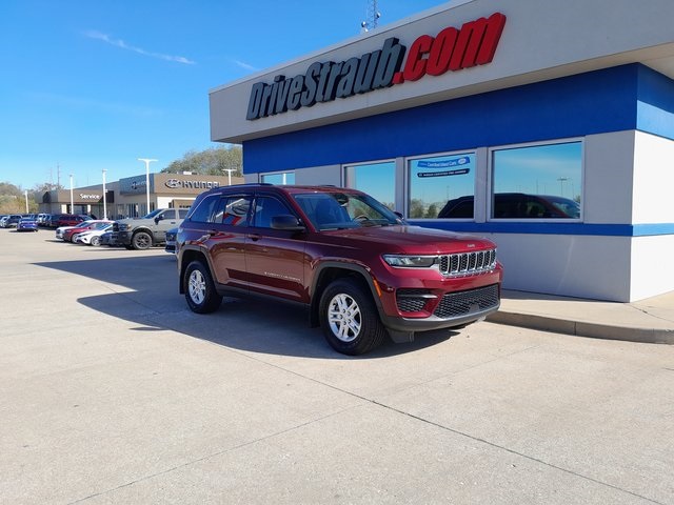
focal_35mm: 27
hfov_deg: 65.3
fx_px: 526
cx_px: 337
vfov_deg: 51.4
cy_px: 252
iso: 40
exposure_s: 1/278
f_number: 1.8
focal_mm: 4
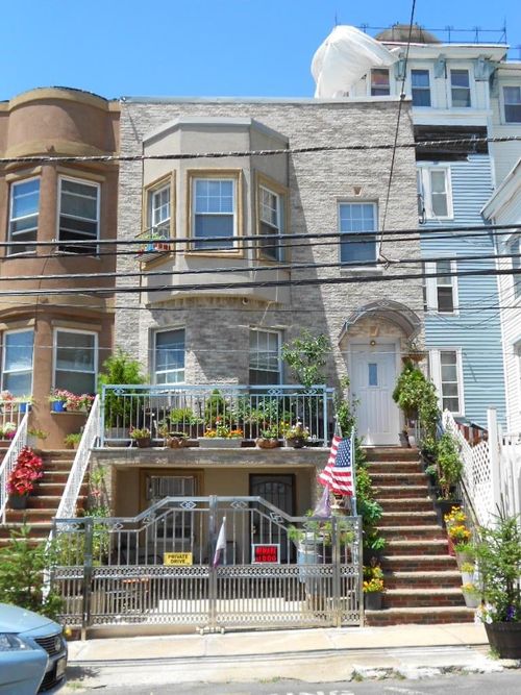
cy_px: 348
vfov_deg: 50.1
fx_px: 743
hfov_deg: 38.7
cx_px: 260
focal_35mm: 37
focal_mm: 6.7
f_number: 3.9
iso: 80
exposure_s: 1/400
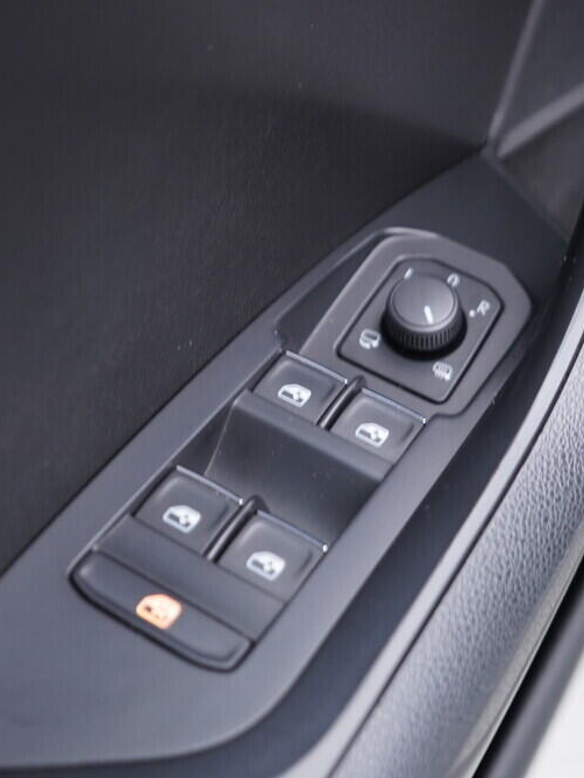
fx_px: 1192
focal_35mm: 53
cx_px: 337
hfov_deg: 27.5
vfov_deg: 36.2
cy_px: 395
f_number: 2.8
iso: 250
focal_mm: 24
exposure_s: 1/40
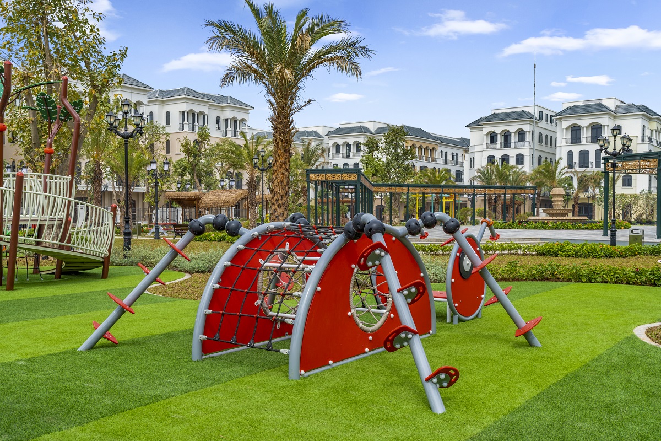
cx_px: 330
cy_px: 220
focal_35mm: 35
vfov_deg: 37.9
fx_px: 643
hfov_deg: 54.4
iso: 200
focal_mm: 35
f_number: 11
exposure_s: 1/125
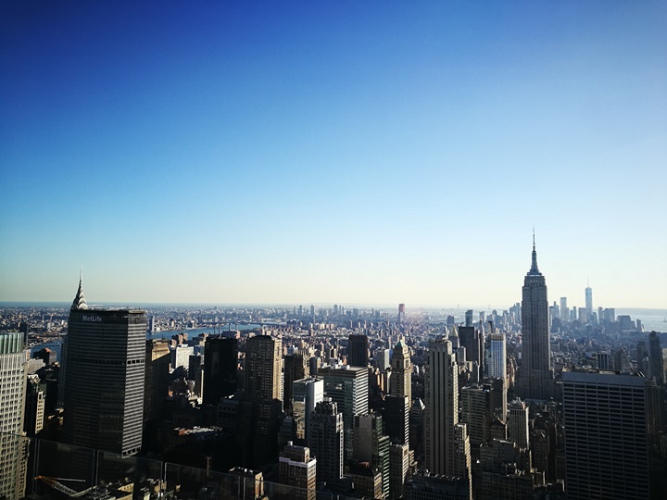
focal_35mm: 27
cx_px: 334
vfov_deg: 51.4
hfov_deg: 65.3
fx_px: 520
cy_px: 250
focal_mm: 4.5
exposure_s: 1/840
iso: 50
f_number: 2.2
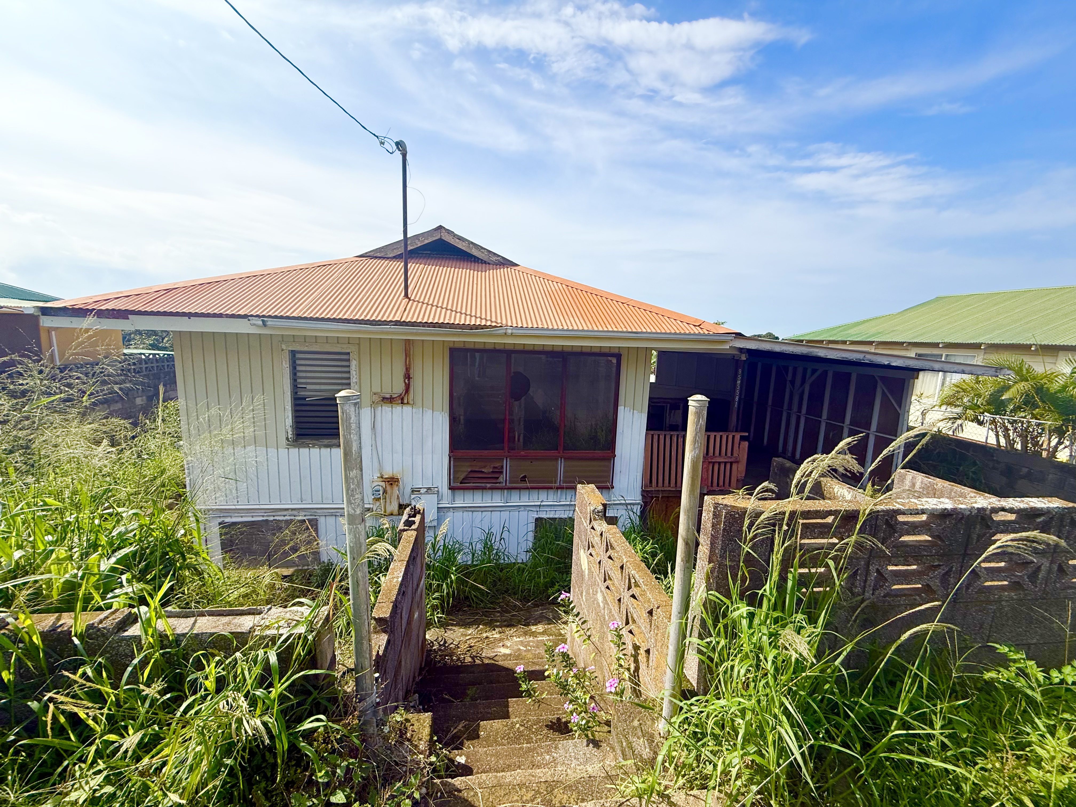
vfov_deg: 85.7
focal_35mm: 14
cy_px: 404
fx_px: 435
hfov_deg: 102.1
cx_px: 538
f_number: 2.2
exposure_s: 1/2092
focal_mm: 2.22
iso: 64
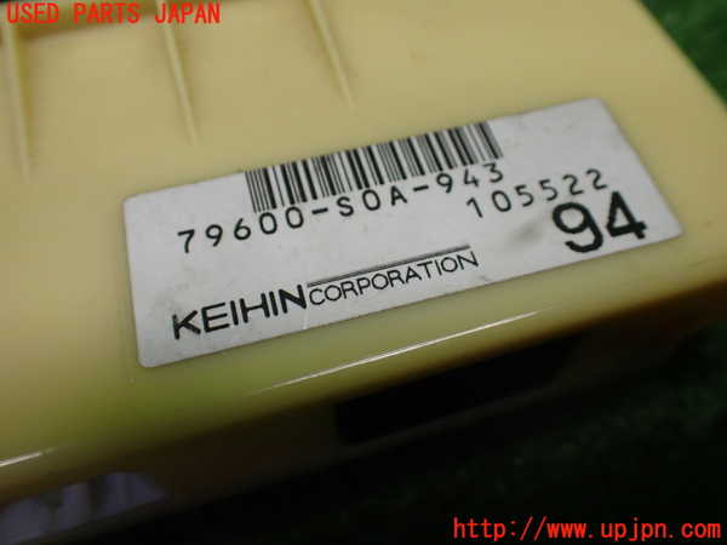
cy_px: 272
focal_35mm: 30
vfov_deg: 46.8
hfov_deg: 60.0
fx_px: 630
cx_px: 364
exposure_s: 1/125
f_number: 2.3
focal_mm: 5.4
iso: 320
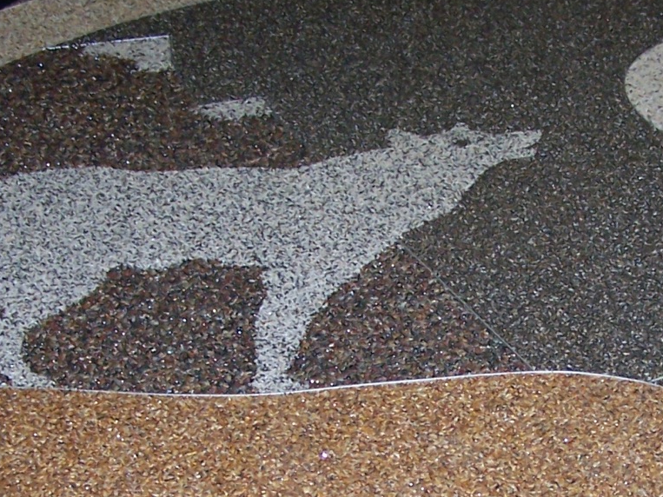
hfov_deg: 19.1
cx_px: 493
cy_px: 442
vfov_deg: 14.4
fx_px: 1953
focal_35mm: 102
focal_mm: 6.3
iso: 140
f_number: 2.8
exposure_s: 1/60
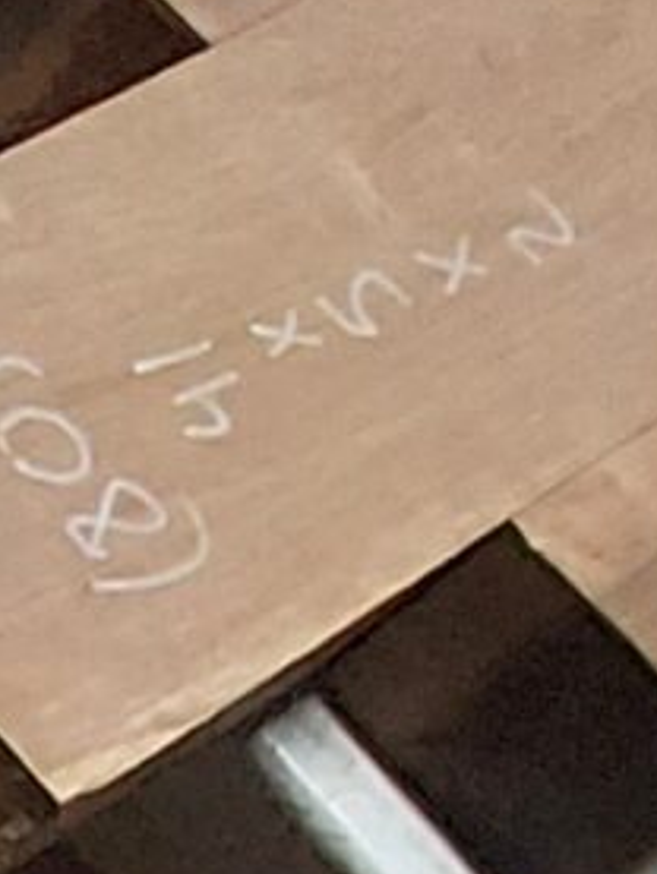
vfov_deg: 16.4
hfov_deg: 10.6
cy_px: 1672
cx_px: -1320
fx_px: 2428
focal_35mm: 96
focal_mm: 1.42
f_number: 2.2
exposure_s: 1/60
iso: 200
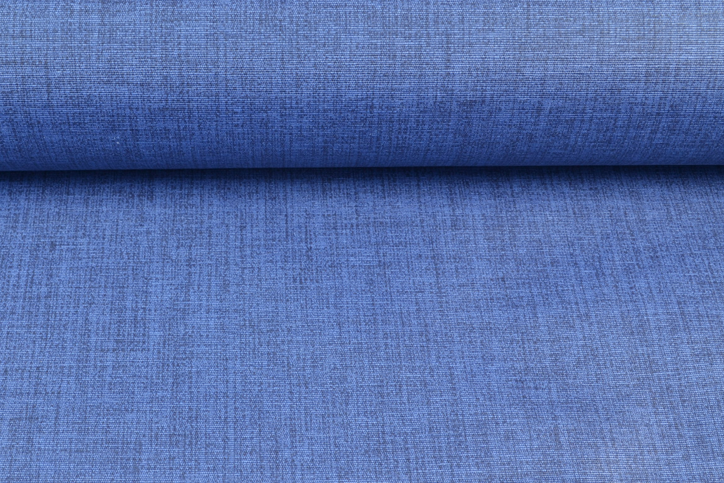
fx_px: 1086
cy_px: 328
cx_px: 251
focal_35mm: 54
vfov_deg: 24.9
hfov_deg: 36.6
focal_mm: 24
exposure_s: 1/5
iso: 100
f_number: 9
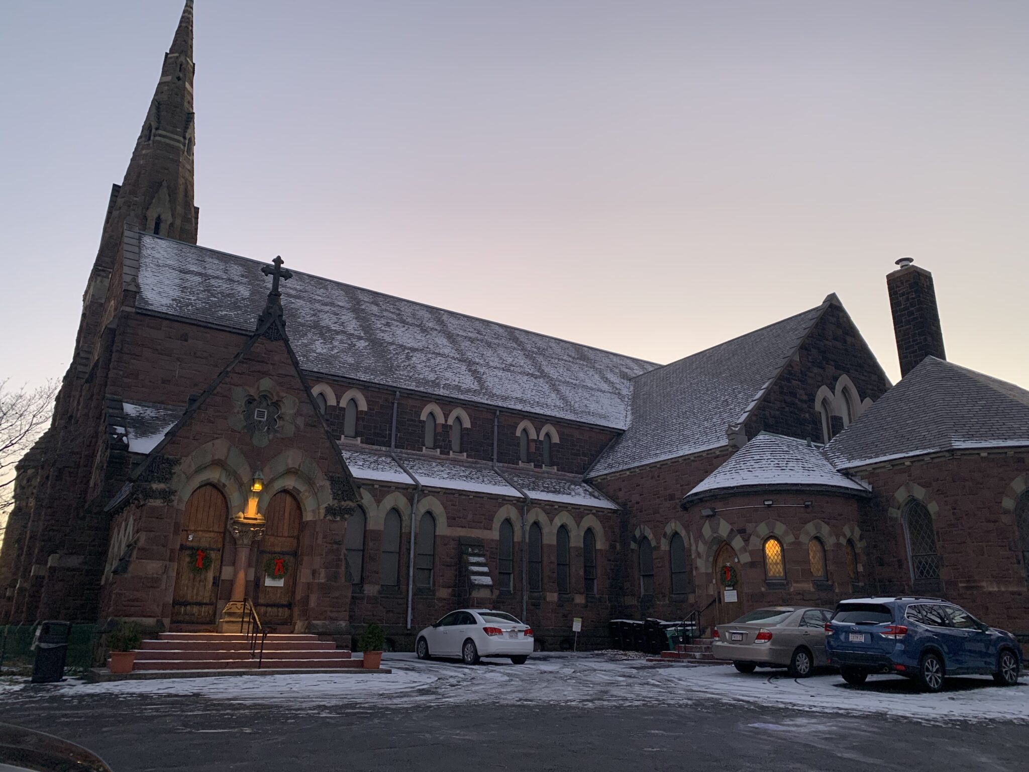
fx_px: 773
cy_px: 386
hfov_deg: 67.3
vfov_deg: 53.1
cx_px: 514
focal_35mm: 26
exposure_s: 1/100
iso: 100
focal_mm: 4.25
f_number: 1.8
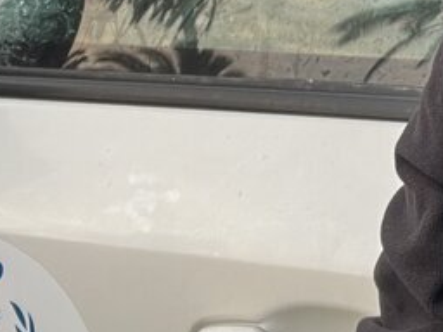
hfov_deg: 23.2
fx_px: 1037
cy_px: -99
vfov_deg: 17.1
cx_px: 434
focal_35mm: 81
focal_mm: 2.71
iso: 100
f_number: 2.2
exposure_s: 1/60
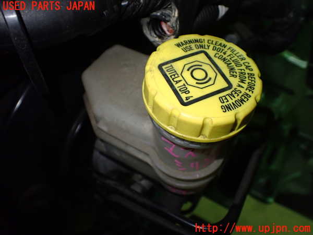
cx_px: 156
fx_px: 271
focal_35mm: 30
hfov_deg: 60.0
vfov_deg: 46.8
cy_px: 118
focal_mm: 5.4
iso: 500
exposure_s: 1/125
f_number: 2.3
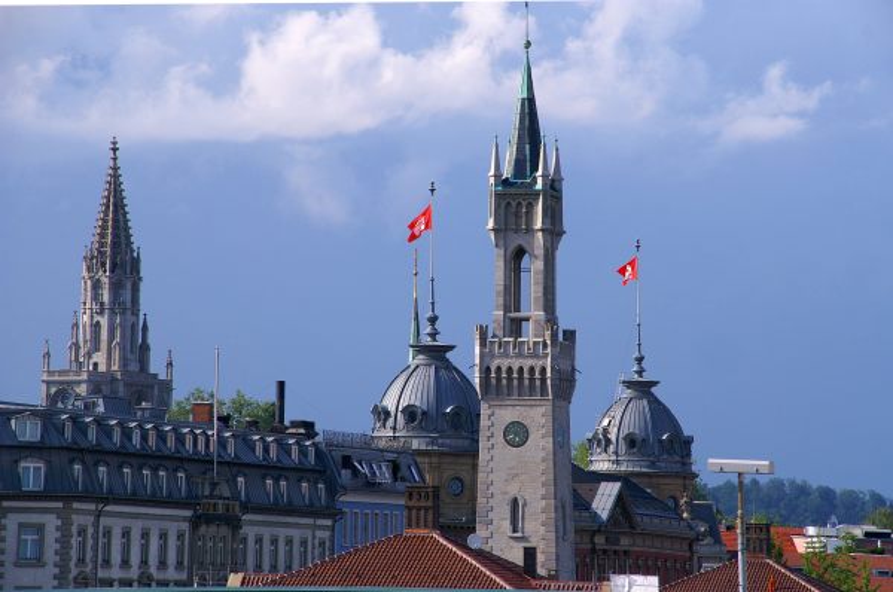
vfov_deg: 6.8
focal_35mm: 202
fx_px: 5015
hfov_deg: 10.2
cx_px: 446
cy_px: 296
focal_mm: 135
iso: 100
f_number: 11
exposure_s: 1/200
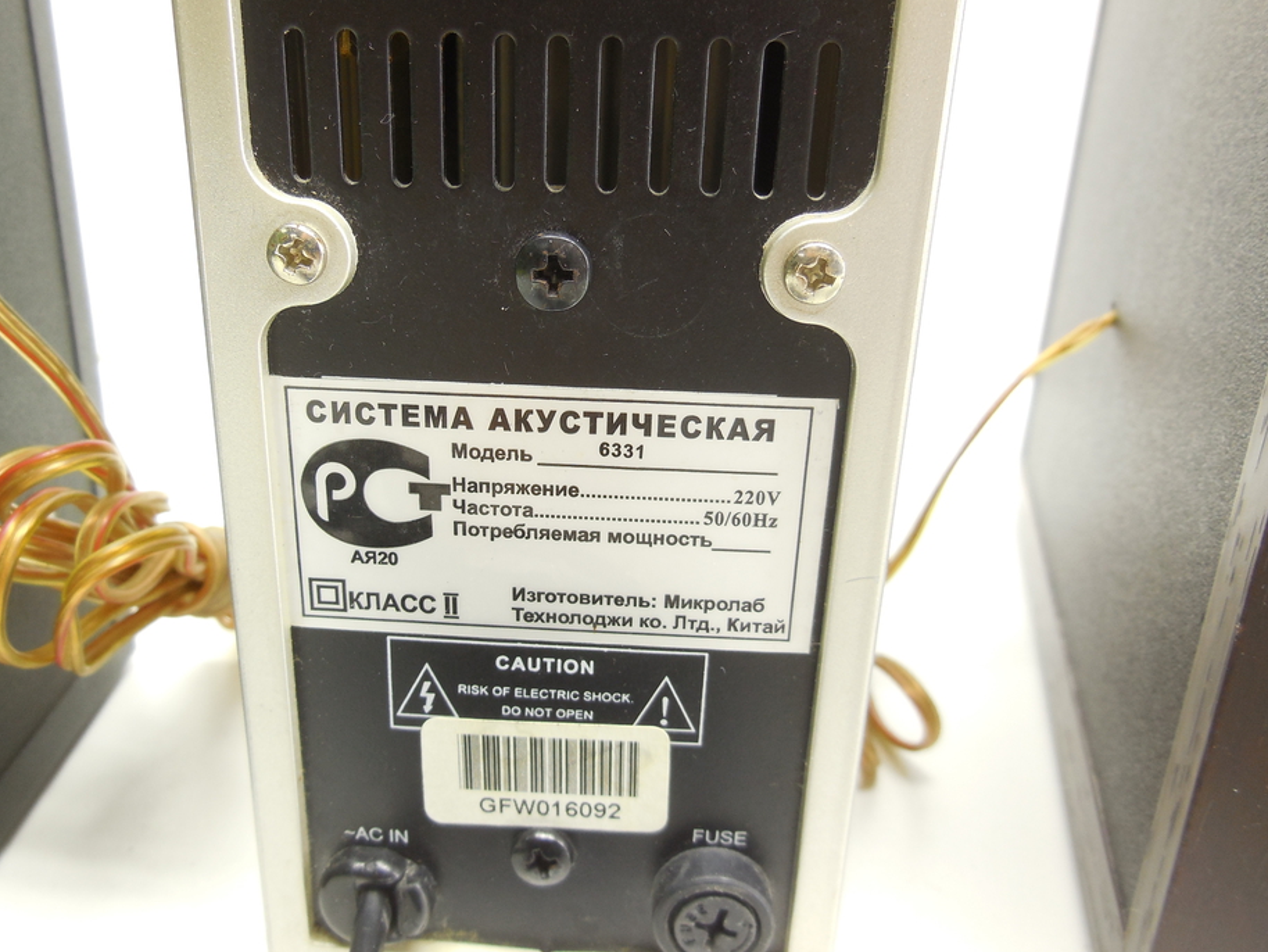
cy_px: 502
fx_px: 1026
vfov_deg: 49.7
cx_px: 580
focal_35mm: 28
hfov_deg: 63.3
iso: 125
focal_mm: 4.5
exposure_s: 1/40
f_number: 3.1
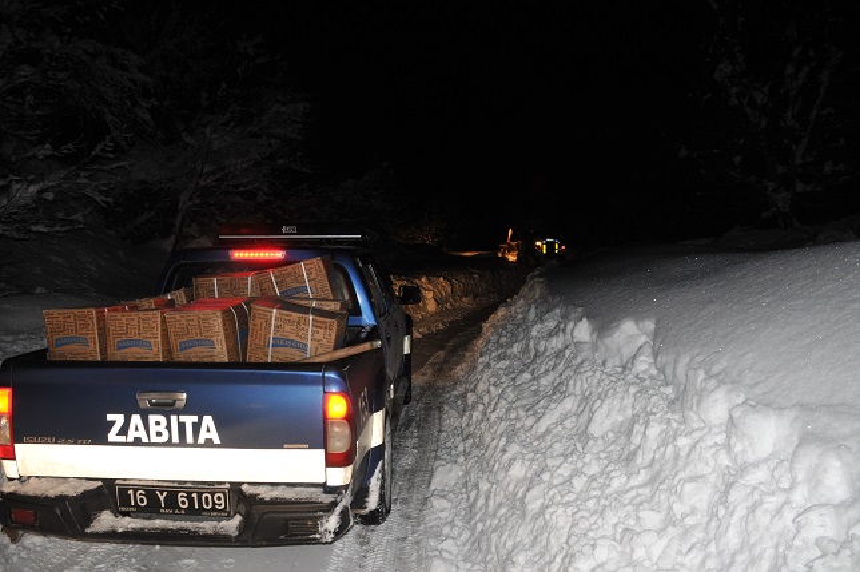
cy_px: 286
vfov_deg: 47.8
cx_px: 430
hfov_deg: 67.4
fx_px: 644
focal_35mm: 27
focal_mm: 18
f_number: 4.5
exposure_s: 1/60
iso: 500
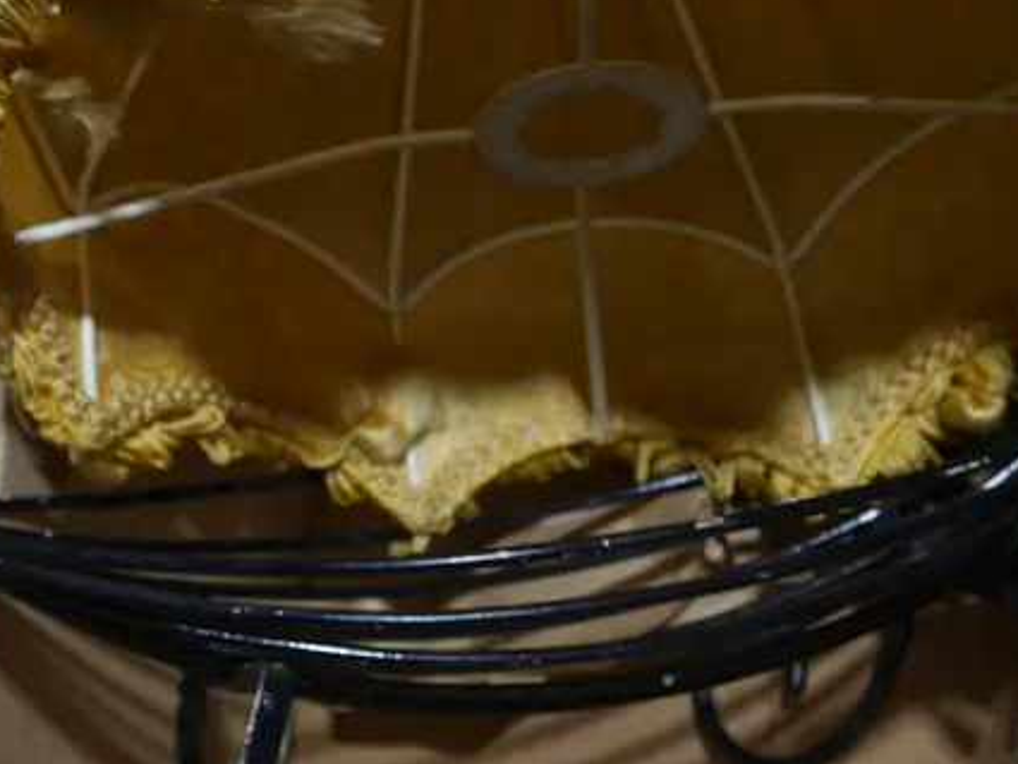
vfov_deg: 17.3
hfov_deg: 23.1
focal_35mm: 82
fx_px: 2412
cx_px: 53
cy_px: -95
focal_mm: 17
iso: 200
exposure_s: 1/60
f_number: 4
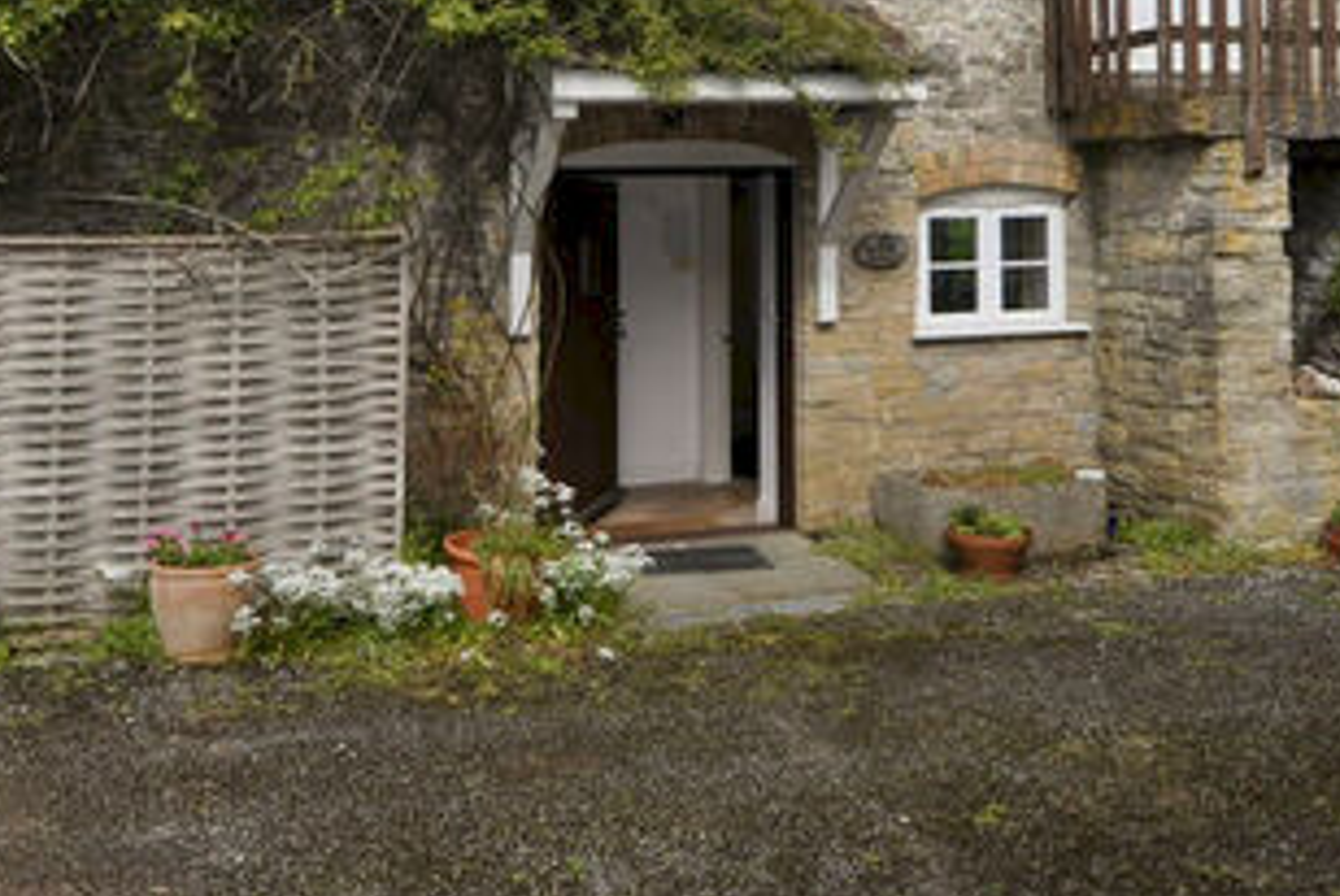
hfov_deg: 55.7
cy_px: -54
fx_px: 1267
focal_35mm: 34
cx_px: 626
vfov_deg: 34.4
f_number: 11
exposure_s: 1/200
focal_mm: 10
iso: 200
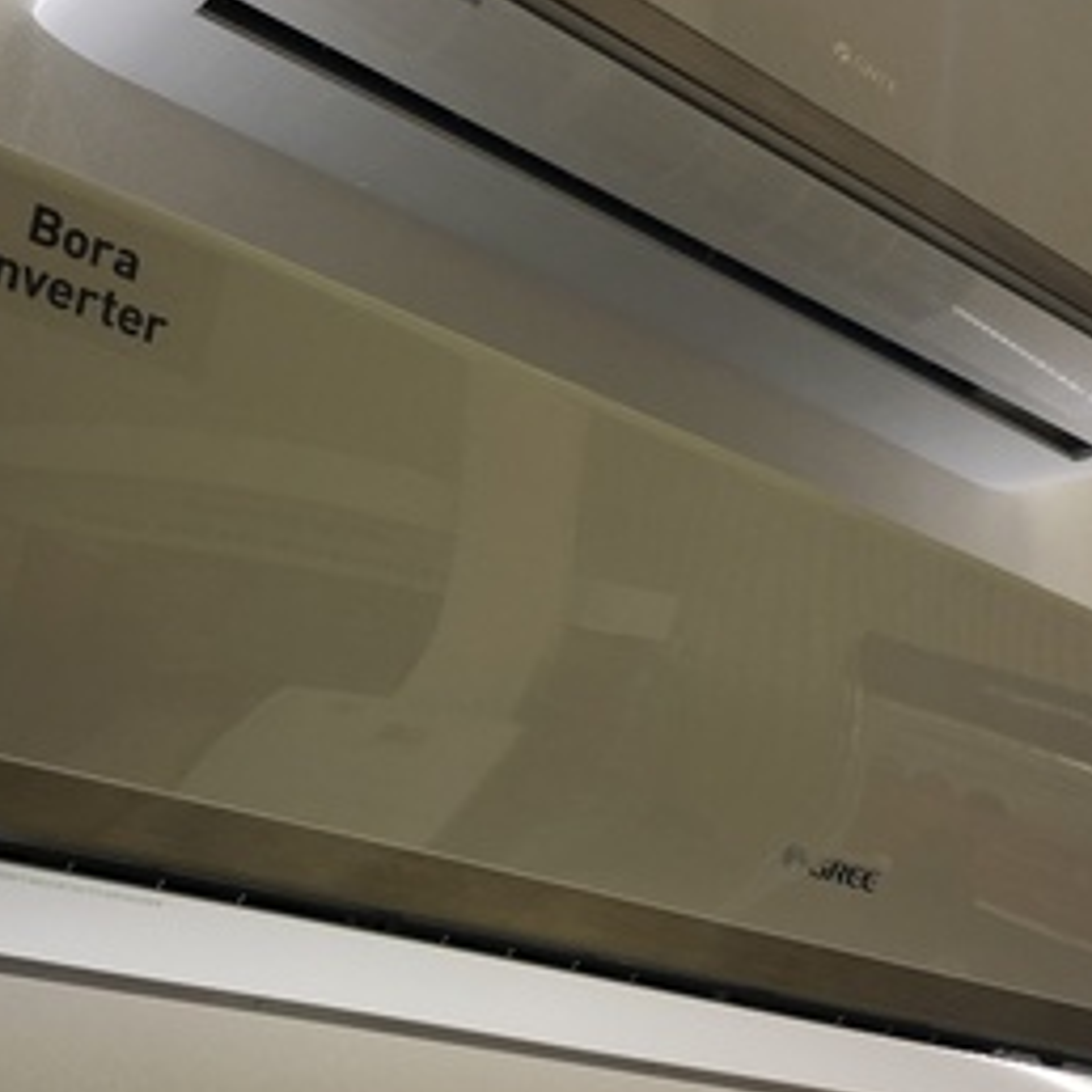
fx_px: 1642
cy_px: 648
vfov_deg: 36.7
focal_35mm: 46
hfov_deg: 36.7
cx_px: 453
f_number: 1.8
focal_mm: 3.99
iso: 32
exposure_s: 1/33
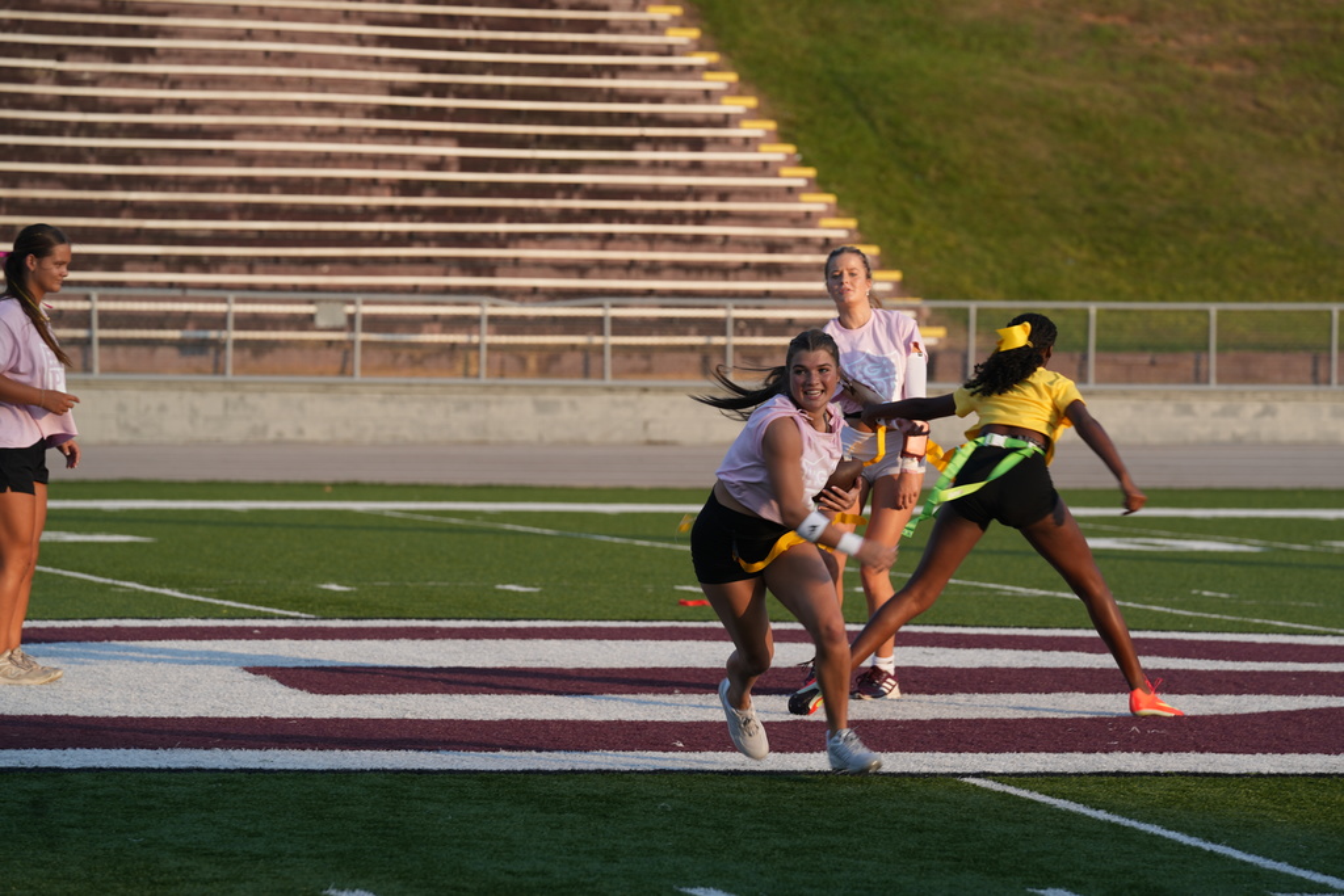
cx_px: 672
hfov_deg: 10.8
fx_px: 7131
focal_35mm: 191
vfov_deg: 7.2
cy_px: 448
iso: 100
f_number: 5.6
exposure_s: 1/250
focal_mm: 191
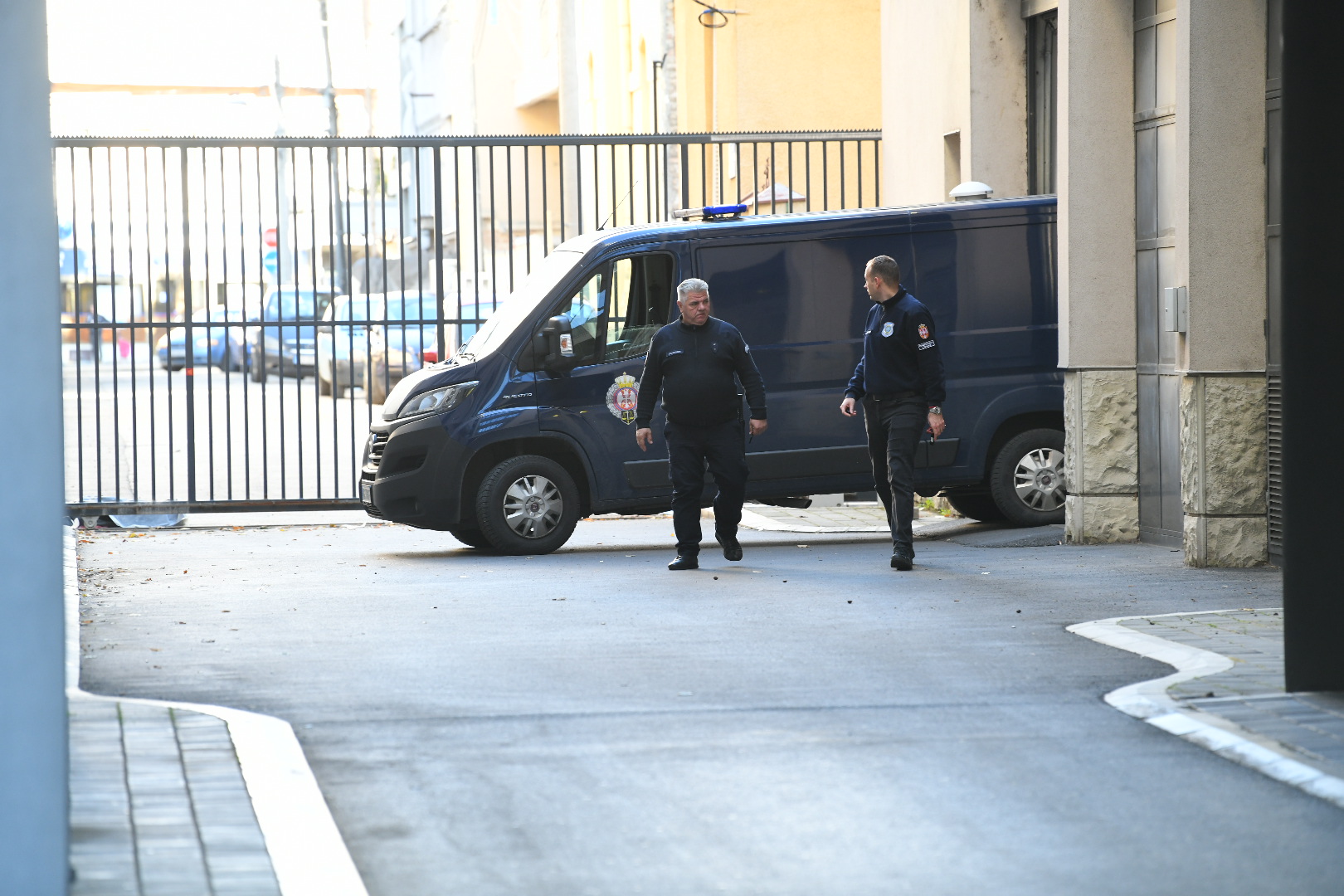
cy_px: 448
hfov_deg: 10.3
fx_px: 7466
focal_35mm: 200
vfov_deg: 6.9
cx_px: 672
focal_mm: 200
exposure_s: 1/200
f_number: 4
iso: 1000
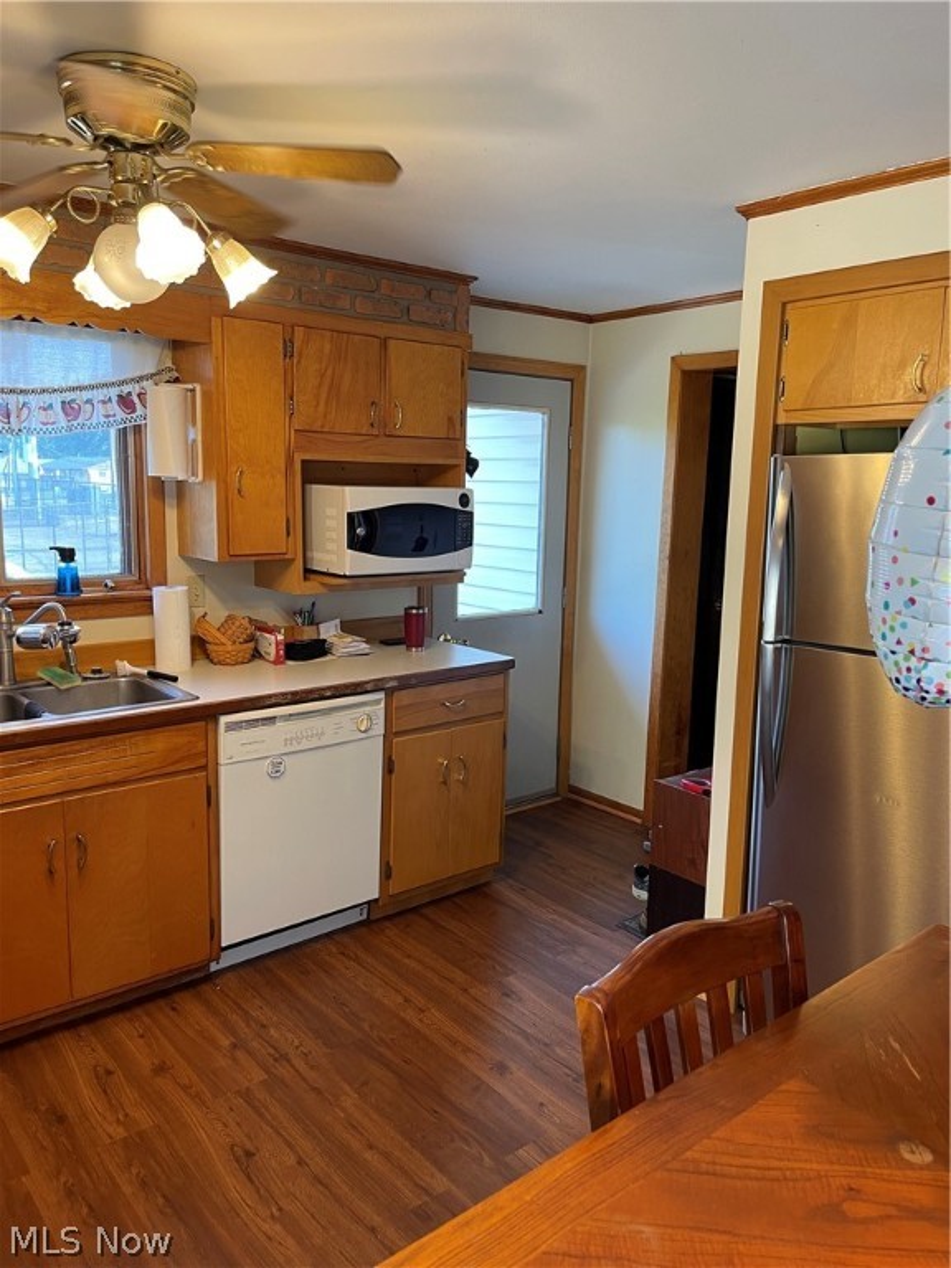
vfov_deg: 67.3
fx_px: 952
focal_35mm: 26
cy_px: 634
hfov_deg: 53.1
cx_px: 476
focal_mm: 5.1
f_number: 1.6
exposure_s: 1/60
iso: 80
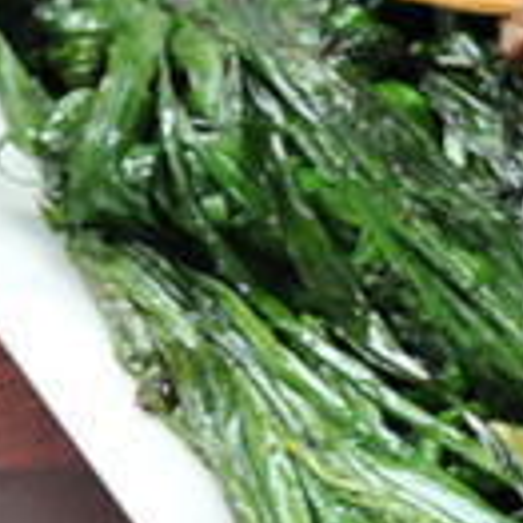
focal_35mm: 410
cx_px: 846
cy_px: 92
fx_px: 7008
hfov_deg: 4.2
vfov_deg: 4.3
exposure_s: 1/13
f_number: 4.5
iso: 2000
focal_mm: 70
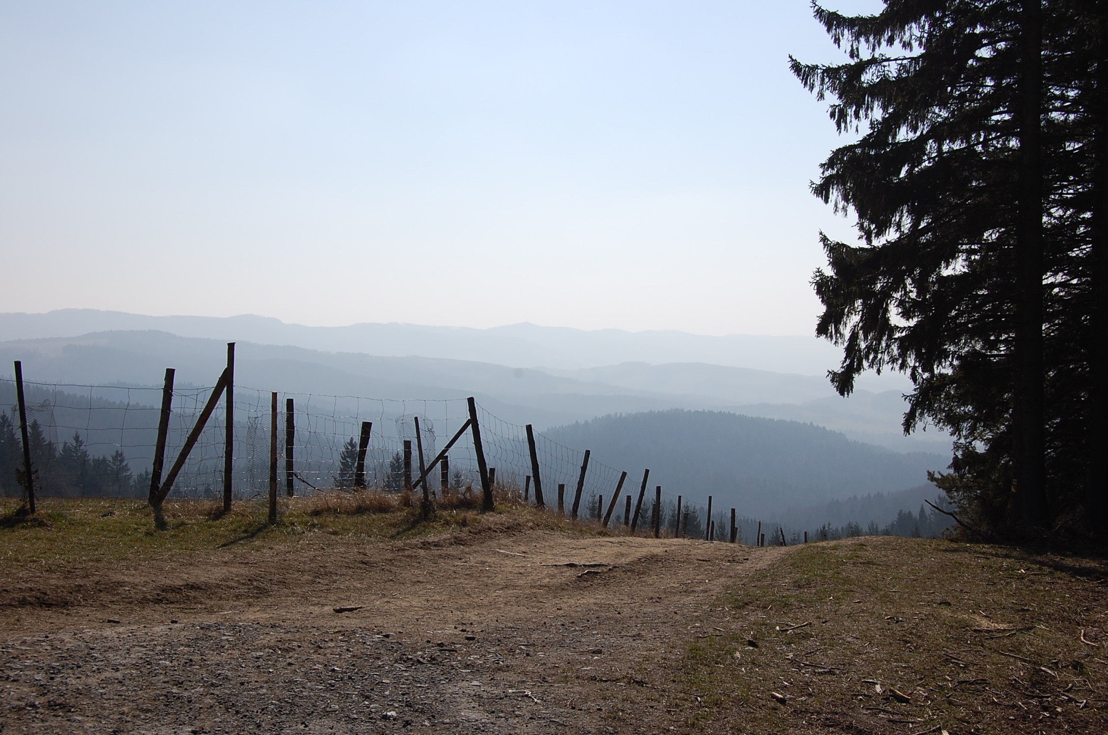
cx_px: 554
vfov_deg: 31.8
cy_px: 368
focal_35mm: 42
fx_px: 1290
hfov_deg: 46.5
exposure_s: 1/640
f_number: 11
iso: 200
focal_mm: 28
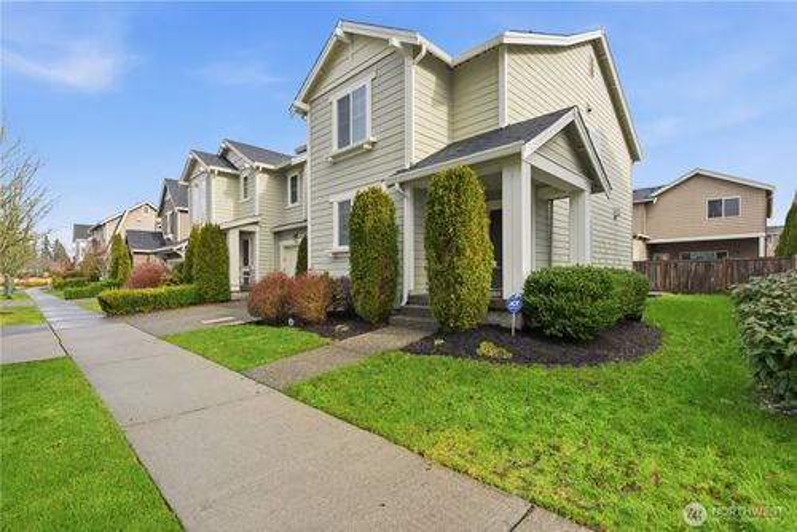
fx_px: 377
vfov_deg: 70.5
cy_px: 266
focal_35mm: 17
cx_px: 398
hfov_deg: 93.2
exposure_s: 1/640
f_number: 8
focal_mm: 17
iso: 200
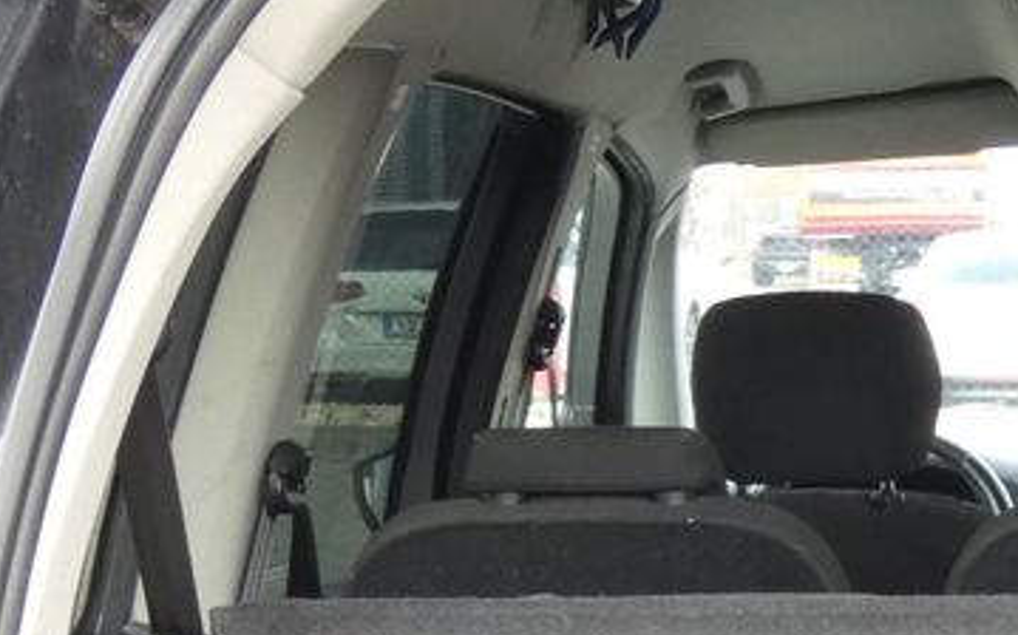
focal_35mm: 115
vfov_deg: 10.8
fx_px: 3189
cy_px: 1060
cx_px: 1089
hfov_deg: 17.6
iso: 320
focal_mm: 6.8
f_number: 5
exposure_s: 1/80
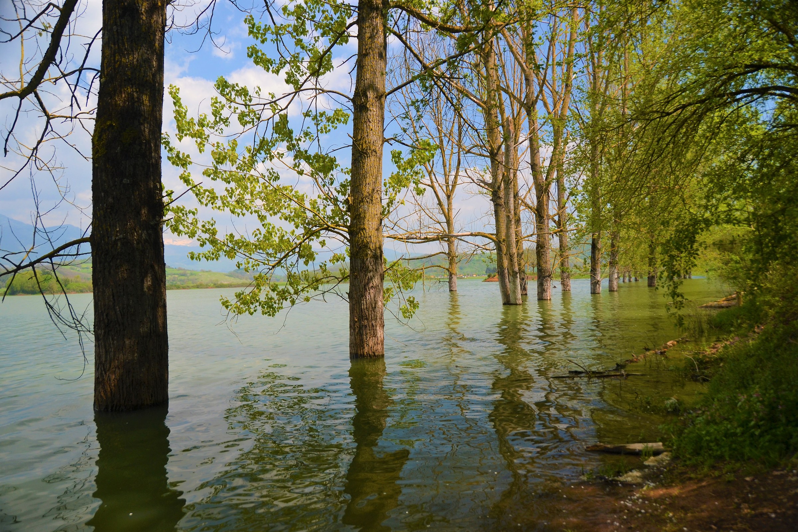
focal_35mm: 30
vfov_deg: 43.6
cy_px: 266
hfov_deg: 61.9
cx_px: 399
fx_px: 665
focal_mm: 20
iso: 200
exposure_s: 1/640
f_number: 3.5
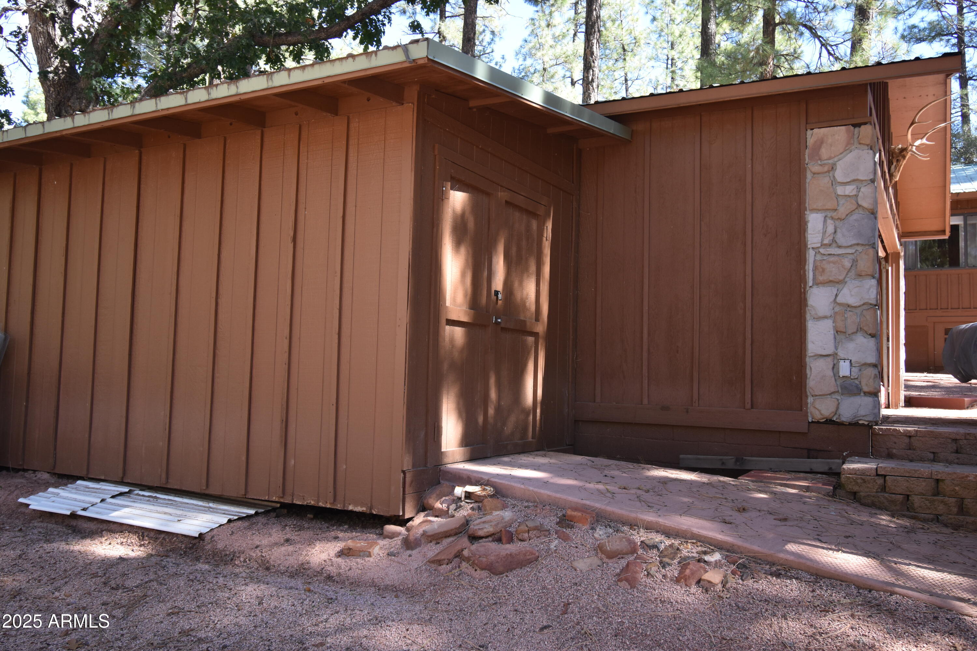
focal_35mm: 30
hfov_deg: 61.9
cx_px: 488
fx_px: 814
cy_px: 326
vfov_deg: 43.6
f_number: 5.6
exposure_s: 1/125
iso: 400
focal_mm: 20
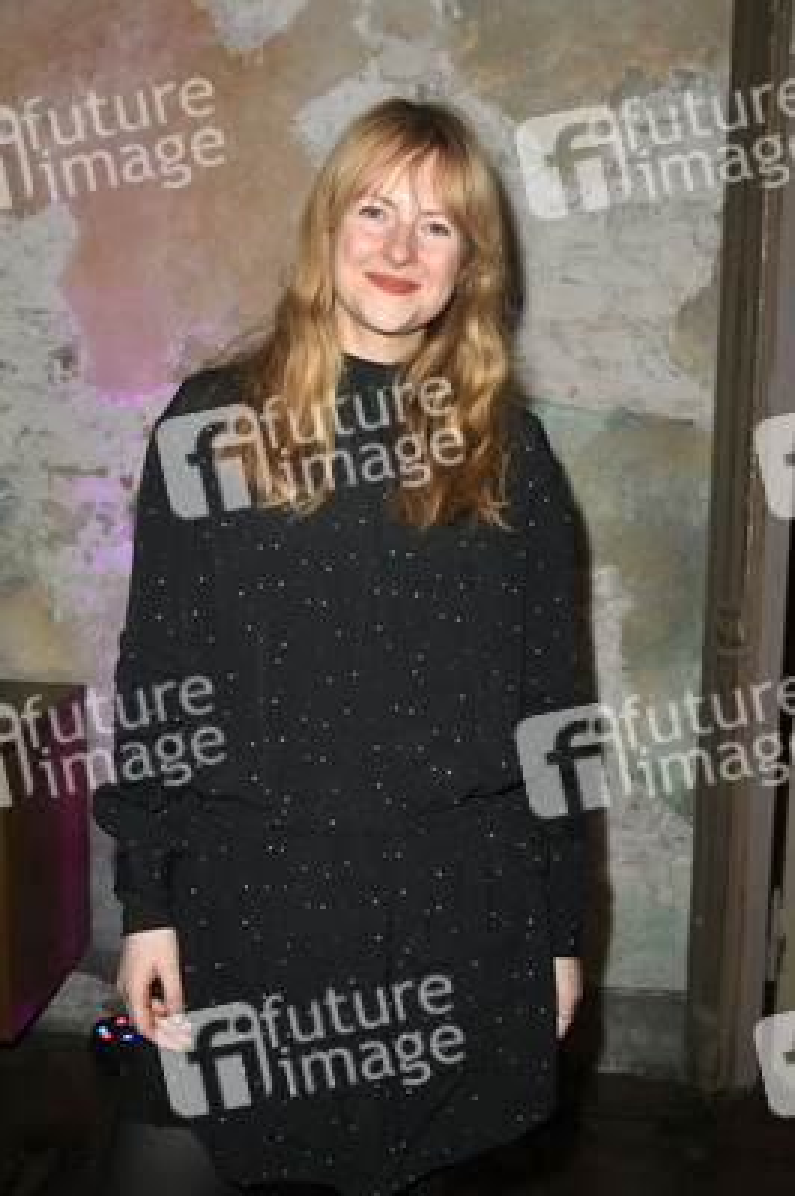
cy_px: 598
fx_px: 1327
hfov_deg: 33.3
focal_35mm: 40
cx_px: 398
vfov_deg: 48.5
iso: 2000
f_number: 6.3
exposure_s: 1/250
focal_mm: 40
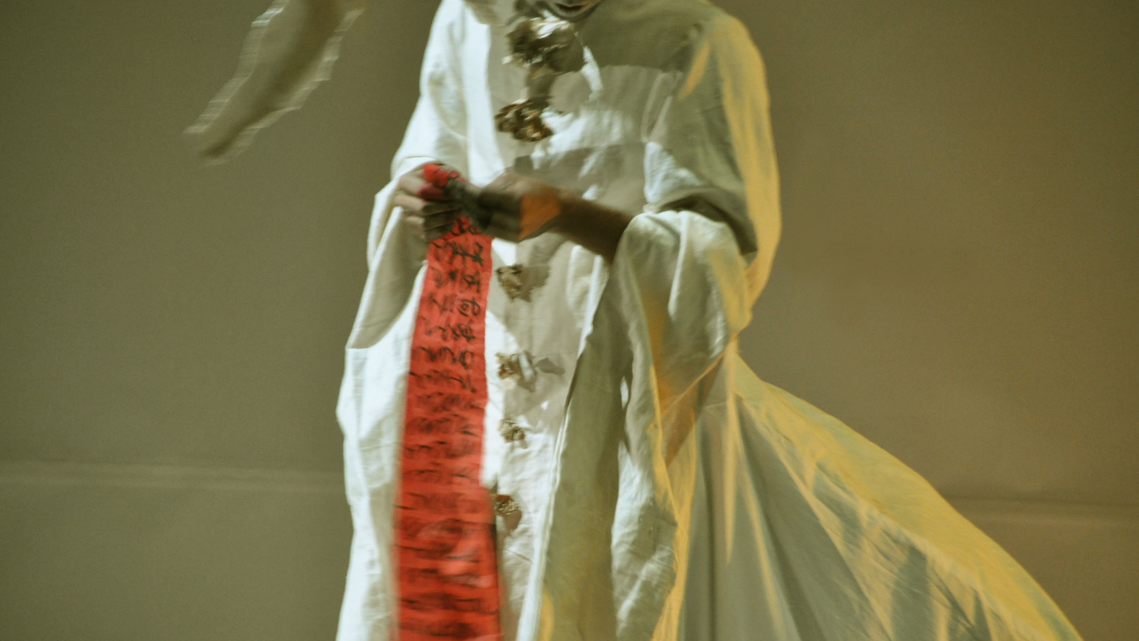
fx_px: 9514
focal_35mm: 315
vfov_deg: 3.9
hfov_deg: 6.9
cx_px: 570
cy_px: 324
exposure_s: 1/20
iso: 1600
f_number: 5.6
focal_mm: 200
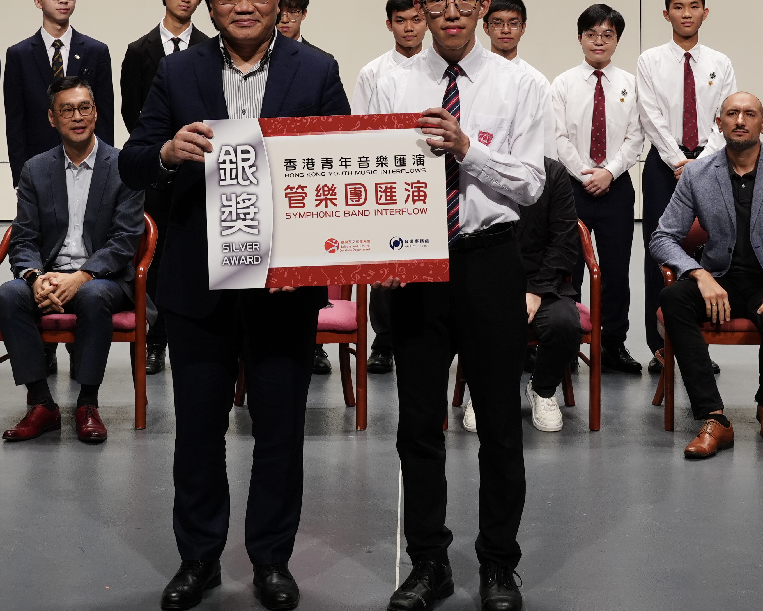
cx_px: 354
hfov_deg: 33.1
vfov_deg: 26.8
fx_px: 1282
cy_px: 265
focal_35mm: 57
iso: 400
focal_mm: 25
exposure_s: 1/40
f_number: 7.1
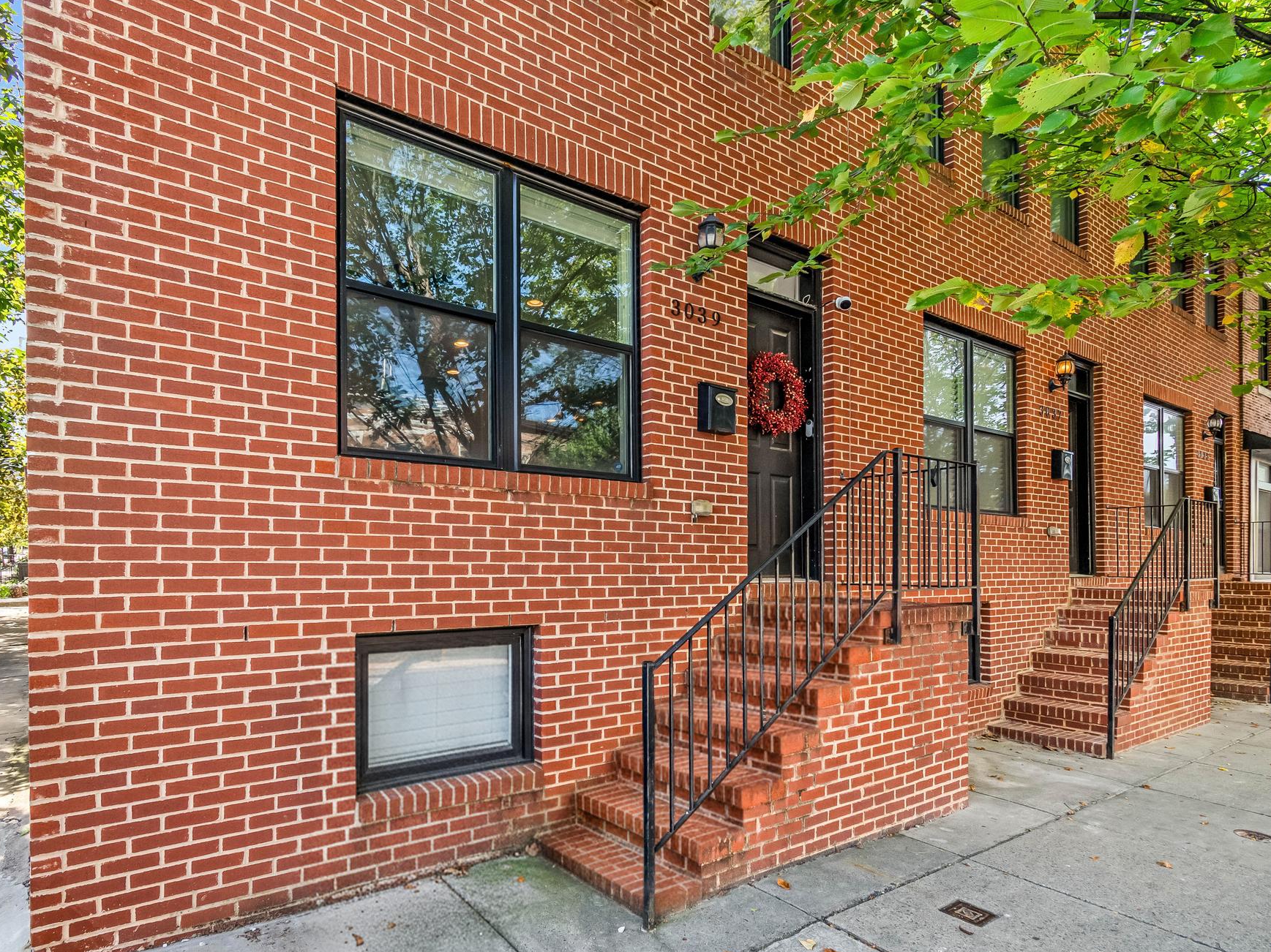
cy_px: 497
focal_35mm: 17
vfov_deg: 74.7
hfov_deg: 90.8
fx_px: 624
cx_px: 579
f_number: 9
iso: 200
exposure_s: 1/100
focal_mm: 10
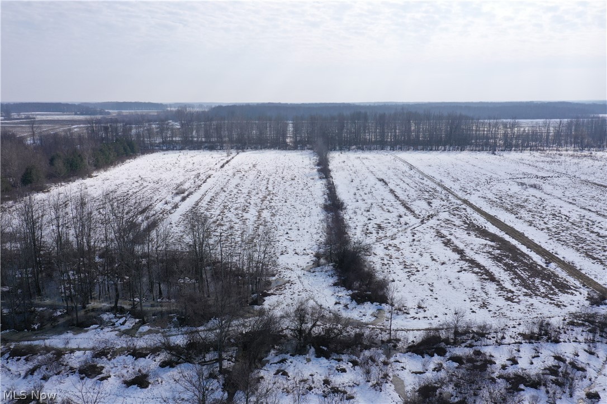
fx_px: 472
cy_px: 202
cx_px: 304
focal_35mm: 28
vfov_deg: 46.4
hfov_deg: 65.5
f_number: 6.3
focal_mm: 10.26
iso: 100
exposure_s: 1/640
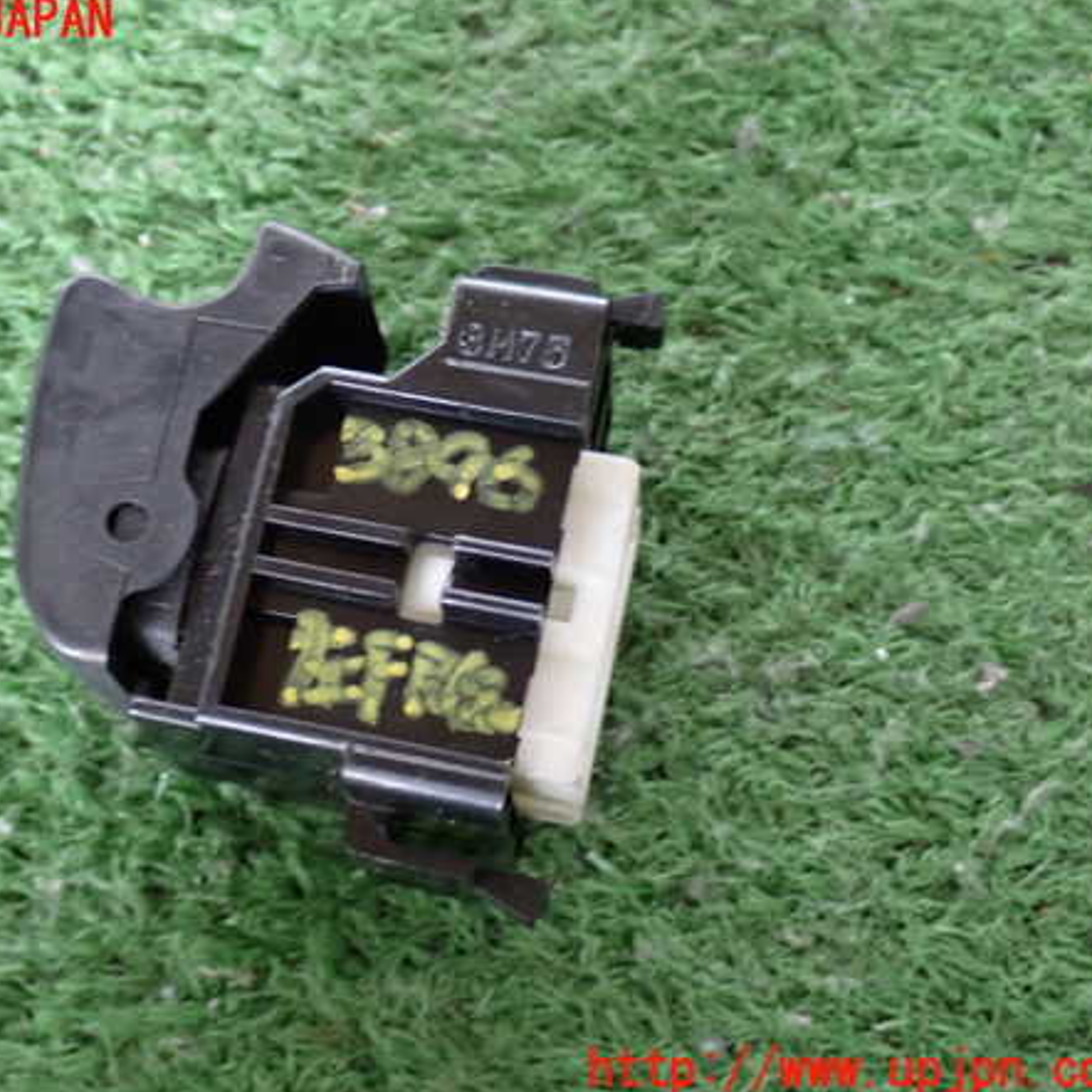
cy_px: 546
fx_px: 2141
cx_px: 405
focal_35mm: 60
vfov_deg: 28.6
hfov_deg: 28.5
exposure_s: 1/13
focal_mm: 9.01
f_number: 3.2
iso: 800
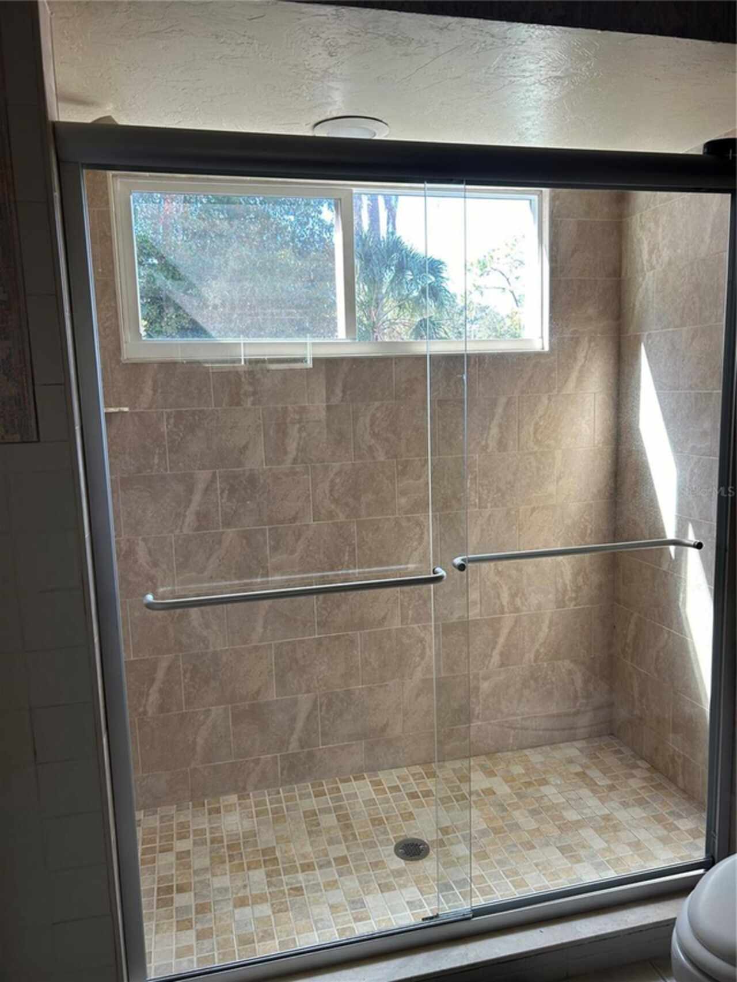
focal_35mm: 26
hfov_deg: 53.1
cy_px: 491
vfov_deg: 67.3
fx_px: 738
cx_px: 368
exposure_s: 1/120
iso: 64
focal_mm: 5.7
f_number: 1.5
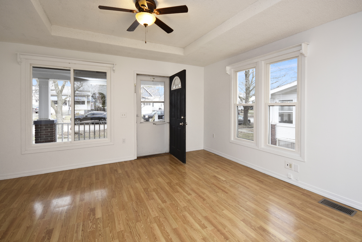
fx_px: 151
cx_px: 181
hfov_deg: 100.4
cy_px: 121
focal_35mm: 15
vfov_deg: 77.3
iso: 250
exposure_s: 1/60
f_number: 4
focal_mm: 10
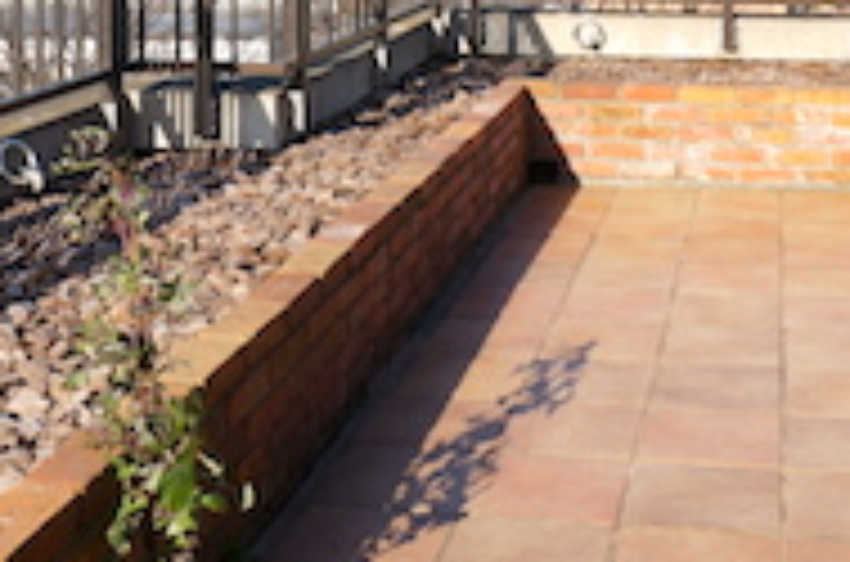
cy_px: -126
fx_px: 1413
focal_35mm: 60
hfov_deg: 33.5
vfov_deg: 20.9
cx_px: 450
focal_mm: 12
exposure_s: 1/200
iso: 100
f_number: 8
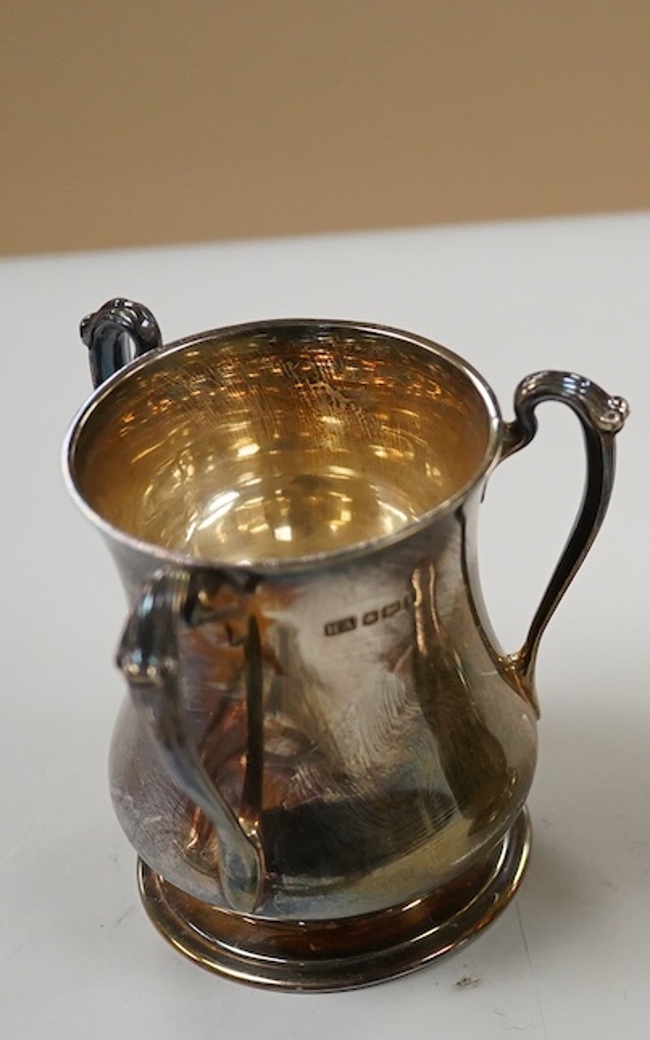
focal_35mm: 80
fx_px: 2268
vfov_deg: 25.8
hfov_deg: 15.9
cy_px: 569
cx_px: 704
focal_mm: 30
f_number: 3.5
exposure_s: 1/800
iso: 2500
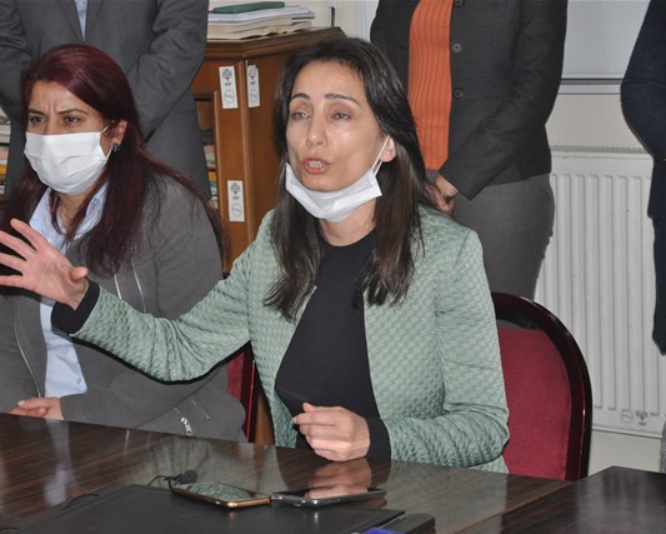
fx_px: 2367
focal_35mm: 120
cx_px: 261
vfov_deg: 12.9
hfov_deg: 16.0
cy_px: 269
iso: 1000
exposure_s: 1/60
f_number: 5.3
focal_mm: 70
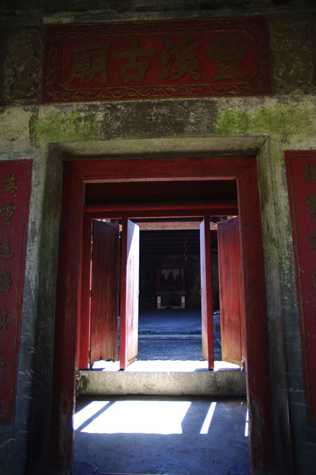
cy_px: 238
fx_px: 277
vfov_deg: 81.3
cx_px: 158
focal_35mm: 21
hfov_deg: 59.4
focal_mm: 14
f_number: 2.8
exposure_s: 1/60
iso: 100
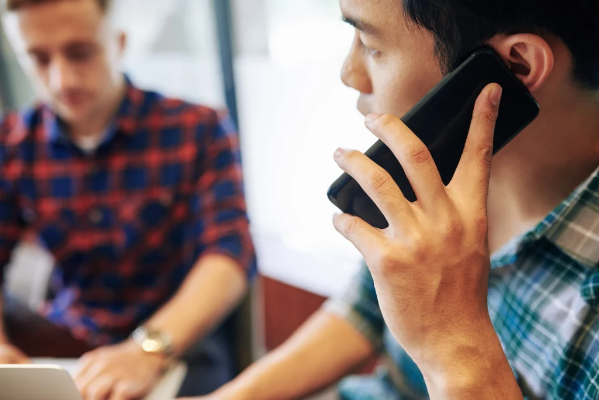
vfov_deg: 37.9
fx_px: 583
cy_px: 200
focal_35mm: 35
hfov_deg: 54.4
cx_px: 300
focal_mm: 35
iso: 320
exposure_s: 1/250
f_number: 2.5
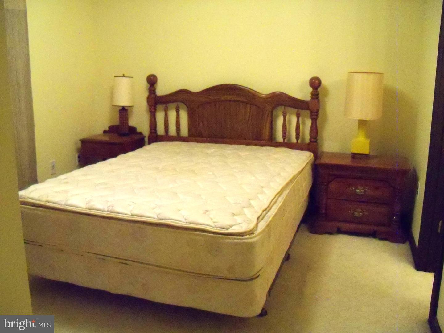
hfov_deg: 52.6
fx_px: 449
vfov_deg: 40.7
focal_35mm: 35
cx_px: 222
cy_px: 166
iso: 1600
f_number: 3.5
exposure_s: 1/60
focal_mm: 6.2
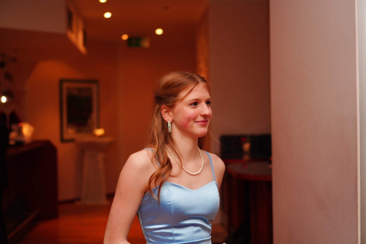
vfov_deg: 25.7
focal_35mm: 52
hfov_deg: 37.9
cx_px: 183
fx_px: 534
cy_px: 122
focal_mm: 35
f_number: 1.8
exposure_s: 1/160
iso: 400
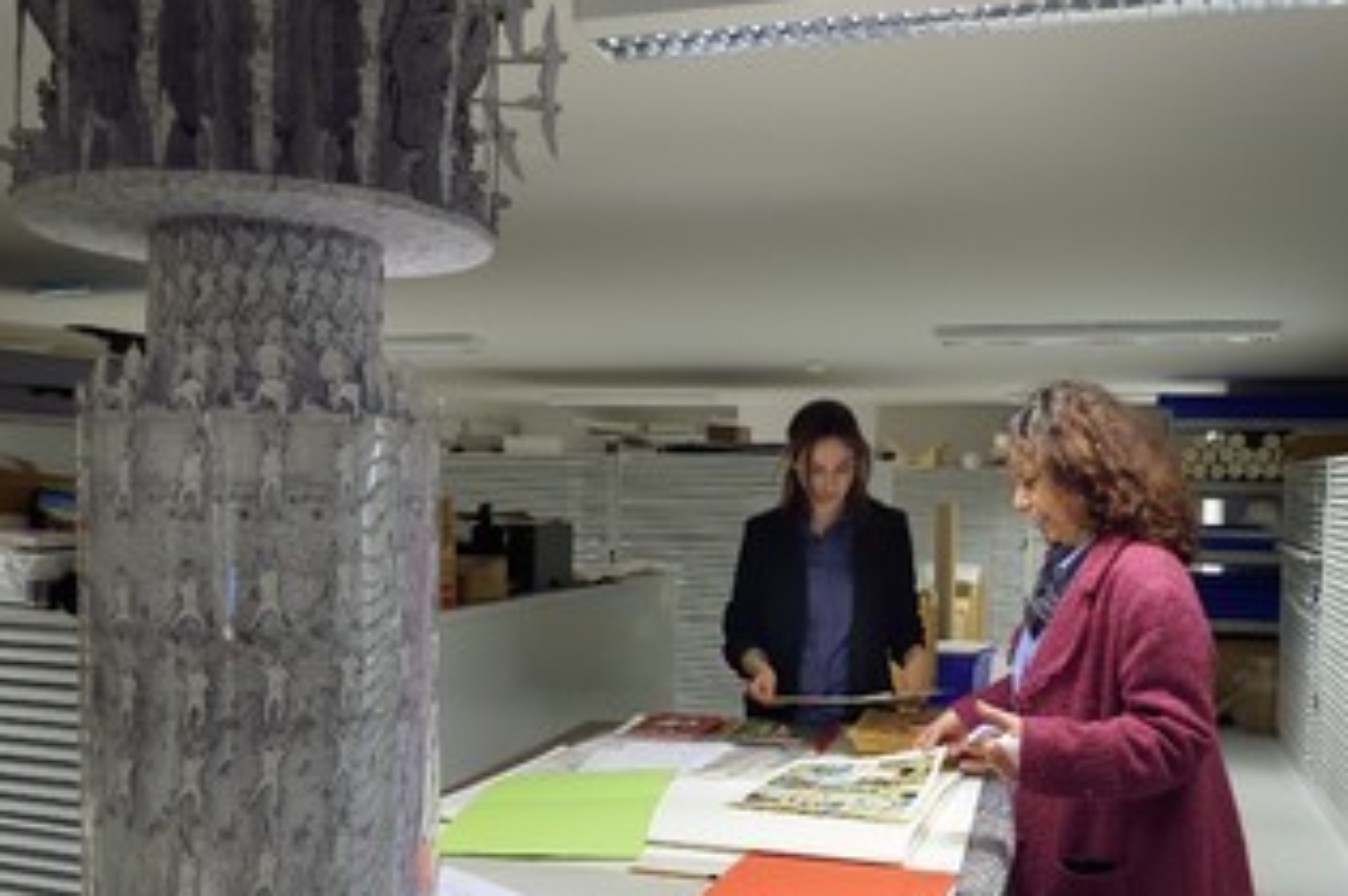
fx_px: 1197
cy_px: 533
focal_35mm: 32
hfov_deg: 58.5
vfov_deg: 40.9
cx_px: 783
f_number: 8
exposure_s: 1/60
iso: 1600
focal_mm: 24
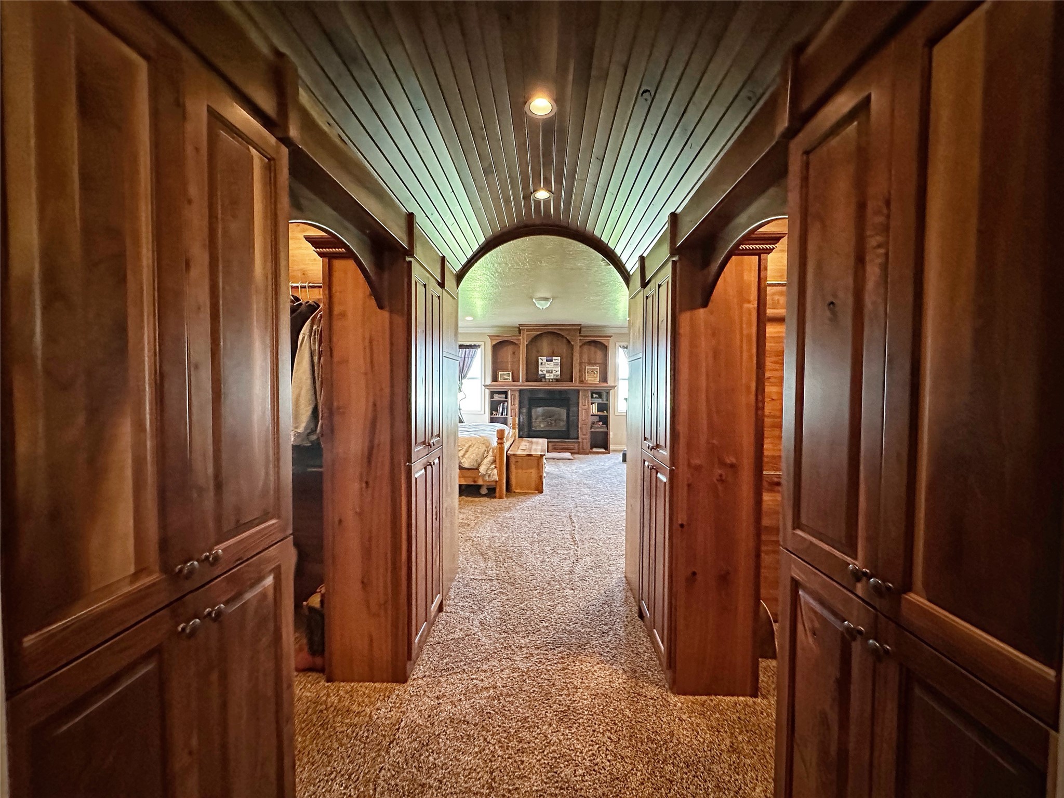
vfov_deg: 85.7
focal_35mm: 14
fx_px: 430
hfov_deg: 102.1
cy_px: 399
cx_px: 532
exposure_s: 1/60
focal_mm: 2.22
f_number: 2.2
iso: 1000
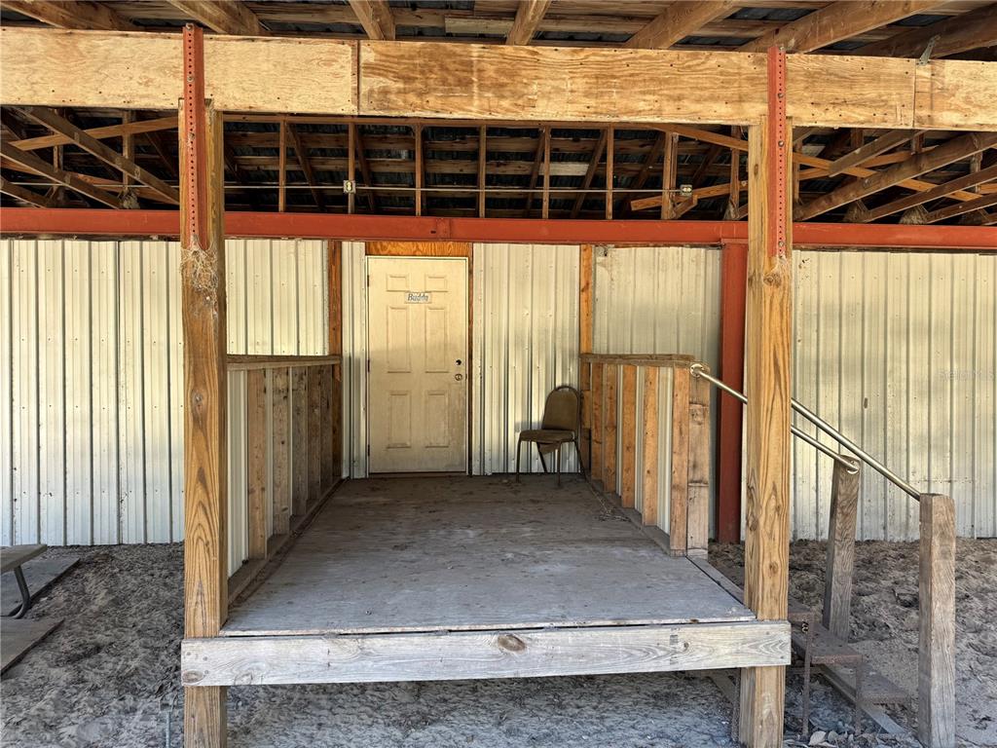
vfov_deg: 56.8
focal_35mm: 24
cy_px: 374
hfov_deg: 71.6
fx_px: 691
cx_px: 498
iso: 64
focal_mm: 6.76
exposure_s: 1/121
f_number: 1.78
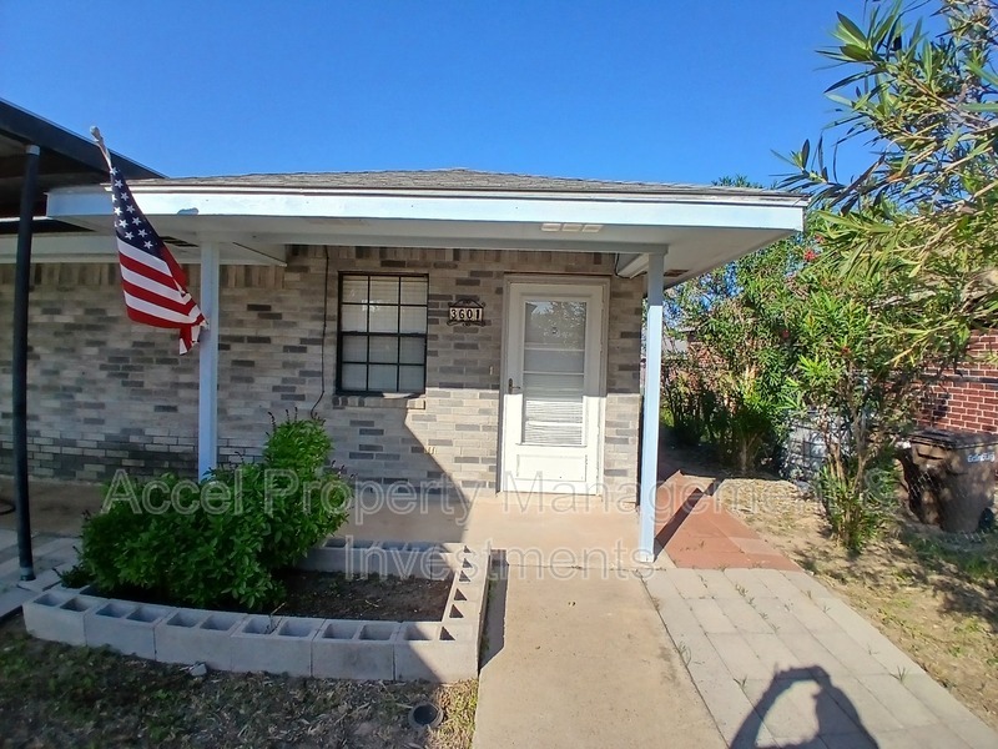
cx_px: 499
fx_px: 490
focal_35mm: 17
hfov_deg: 91.0
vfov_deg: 74.7
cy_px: 374
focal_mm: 1.4
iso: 50
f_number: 2.2
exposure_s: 1/1248
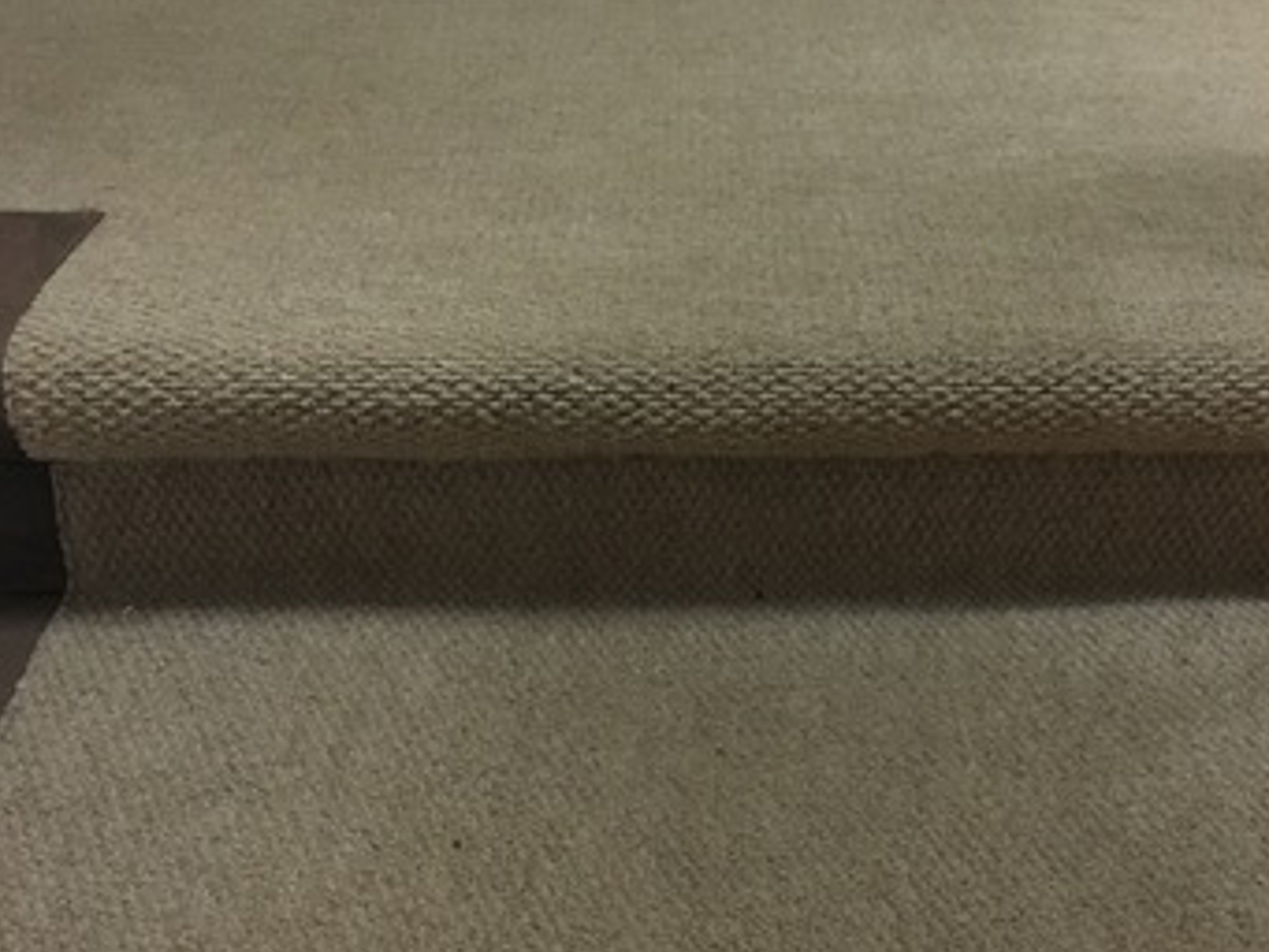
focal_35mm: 51
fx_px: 1870
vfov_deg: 28.5
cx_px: 785
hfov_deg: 37.3
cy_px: 361
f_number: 2.2
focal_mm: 4.15
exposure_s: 1/17
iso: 400
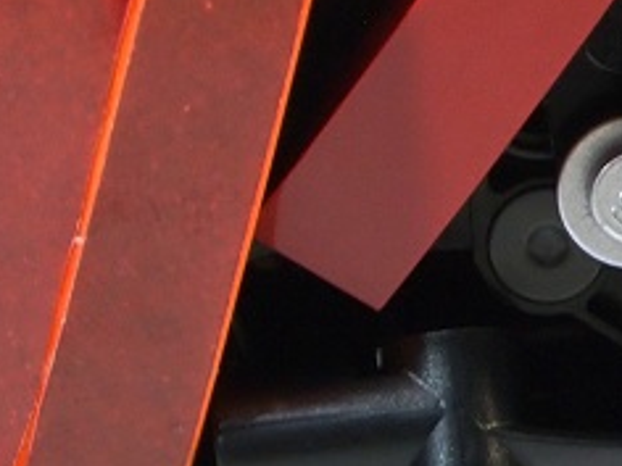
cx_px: 1162
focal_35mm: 347
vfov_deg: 4.3
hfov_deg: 5.6
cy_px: 71
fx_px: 6235
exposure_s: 1/30
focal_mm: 40
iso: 1600
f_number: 5.5
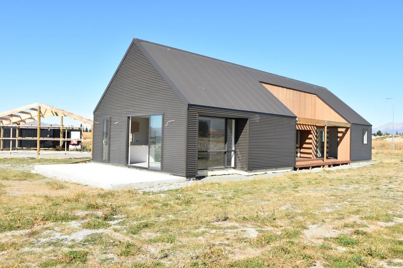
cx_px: 202
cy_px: 134
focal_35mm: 28
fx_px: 319
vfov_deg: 45.7
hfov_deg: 64.6
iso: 200
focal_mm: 19
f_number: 10
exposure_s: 1/400
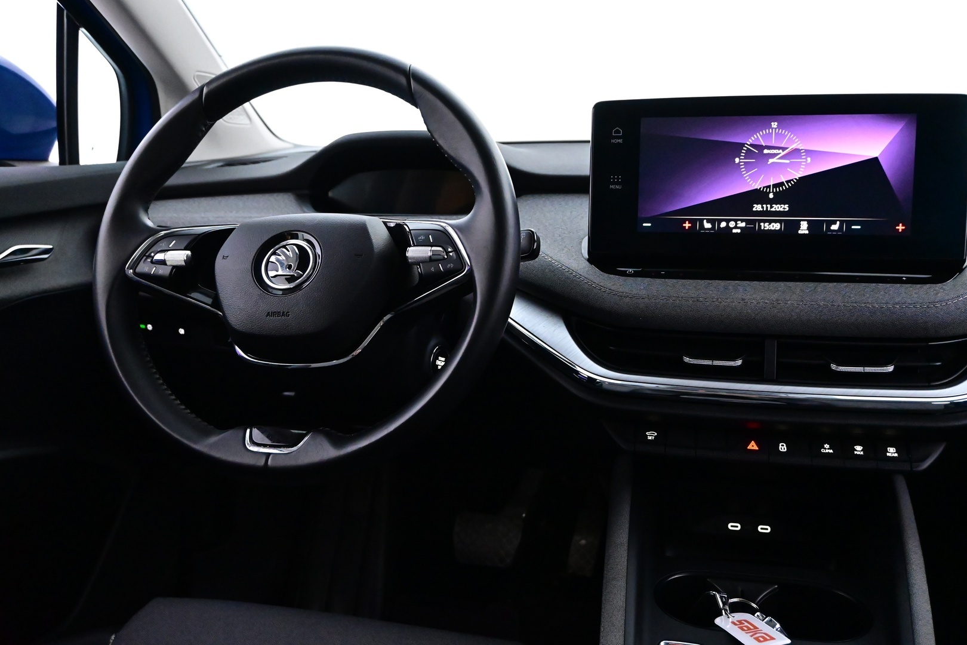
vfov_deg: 41.7
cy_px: 322
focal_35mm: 32
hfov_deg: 59.5
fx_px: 846
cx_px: 484
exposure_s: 1/50
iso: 6400
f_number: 4
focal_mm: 21
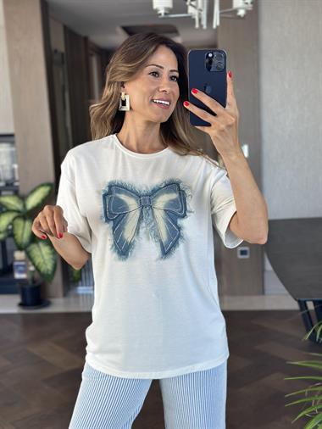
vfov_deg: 39.6
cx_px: 161
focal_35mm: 48
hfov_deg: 30.3
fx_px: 595
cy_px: 214
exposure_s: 1/121
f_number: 1.78
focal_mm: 6.86
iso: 80
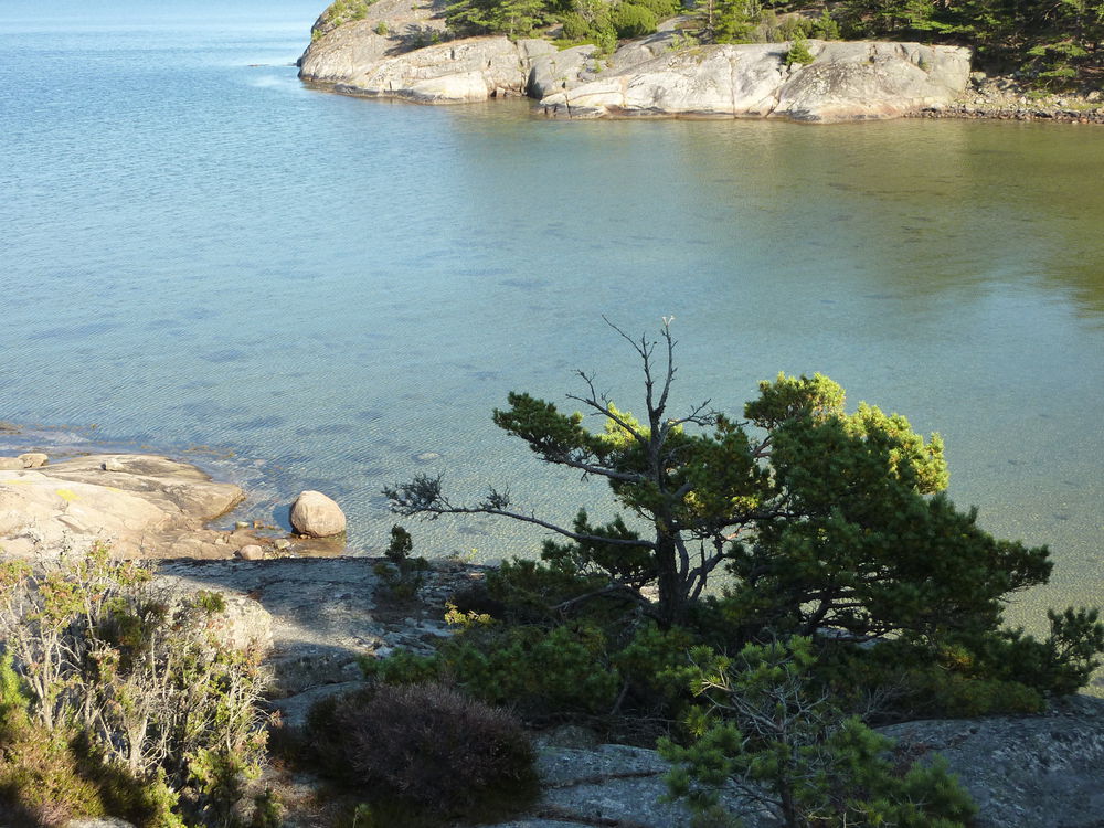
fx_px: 1531
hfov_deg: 39.7
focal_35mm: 48
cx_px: 552
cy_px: 414
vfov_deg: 30.3
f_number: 4
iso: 125
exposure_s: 1/250
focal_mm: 7.9
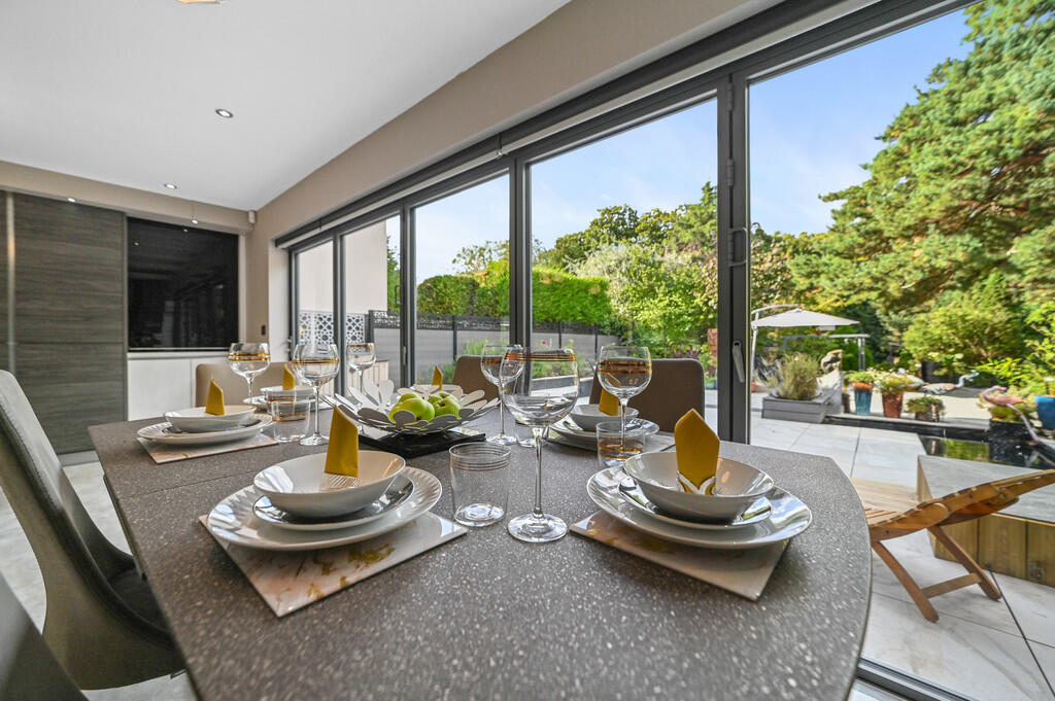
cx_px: 528
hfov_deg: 104.3
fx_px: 410
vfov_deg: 81.1
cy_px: 350
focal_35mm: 14
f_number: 4
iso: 400
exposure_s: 1/640
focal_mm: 14
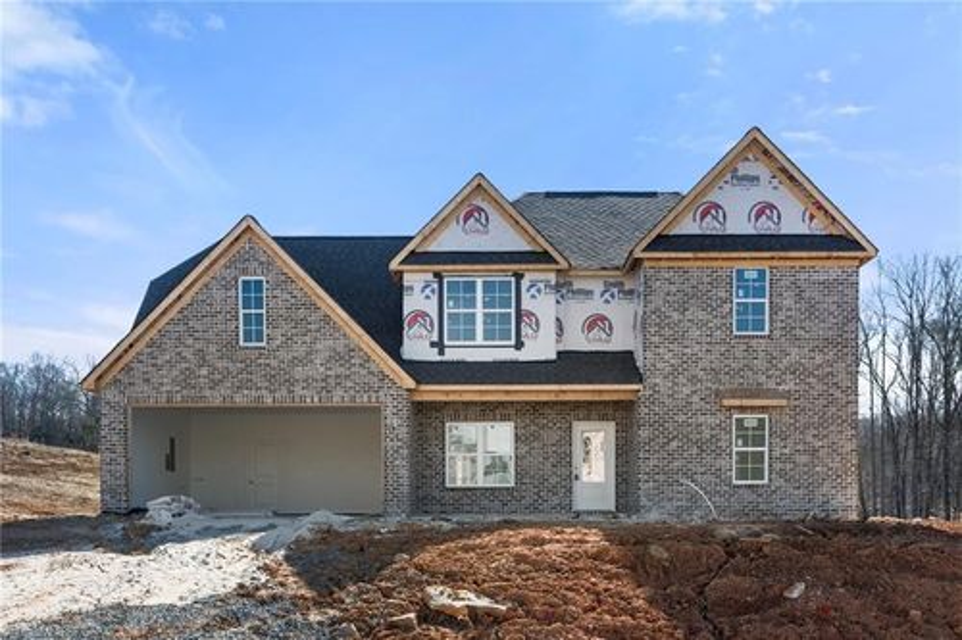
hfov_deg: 63.7
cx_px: 481
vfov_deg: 44.9
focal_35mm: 29
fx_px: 775
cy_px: 320
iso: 320
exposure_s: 1/400
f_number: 7.1
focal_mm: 29
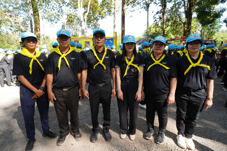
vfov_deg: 61.9
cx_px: 114
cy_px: 76
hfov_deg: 84.0
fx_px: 126
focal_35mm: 20
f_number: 20
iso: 800
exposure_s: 1/30
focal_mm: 20
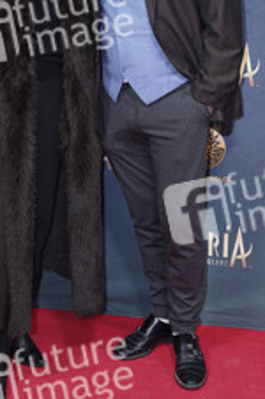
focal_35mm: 69
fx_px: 764
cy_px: 115
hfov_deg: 19.6
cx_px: 94
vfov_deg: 29.0
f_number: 4.5
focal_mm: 39
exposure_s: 1/200
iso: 2500
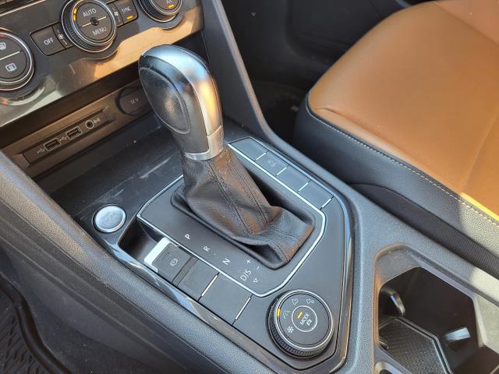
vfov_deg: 53.1
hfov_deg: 67.3
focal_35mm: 26
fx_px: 375
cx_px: 250
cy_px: 187
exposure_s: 1/120
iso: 160
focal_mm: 5.4
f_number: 1.8
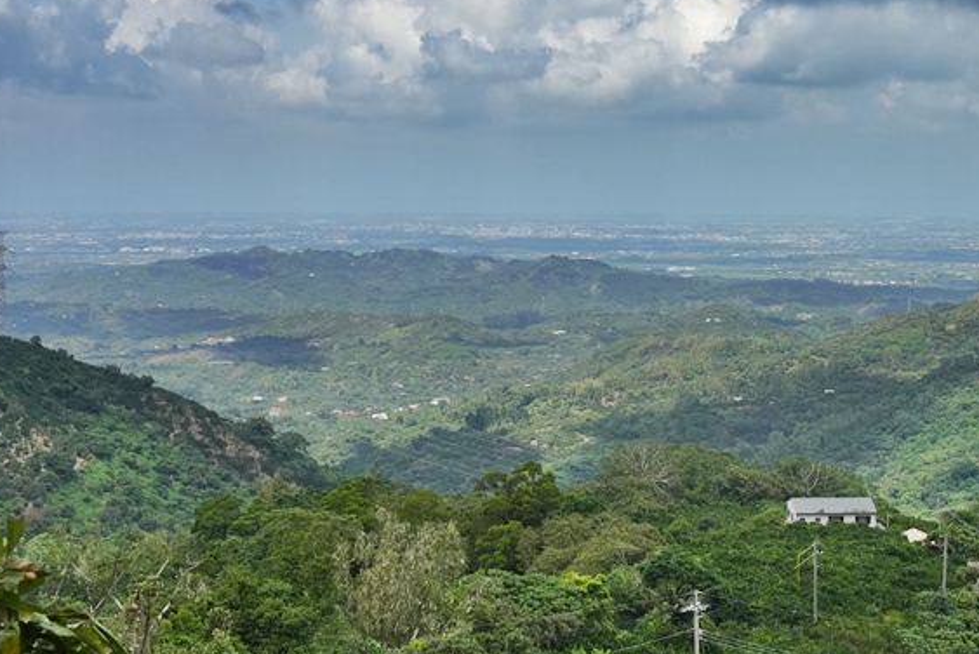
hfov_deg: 24.7
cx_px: 753
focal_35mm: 81
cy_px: 81
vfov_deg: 16.7
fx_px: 2206
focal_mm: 44.6
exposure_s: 1/3200
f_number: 10
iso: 1600
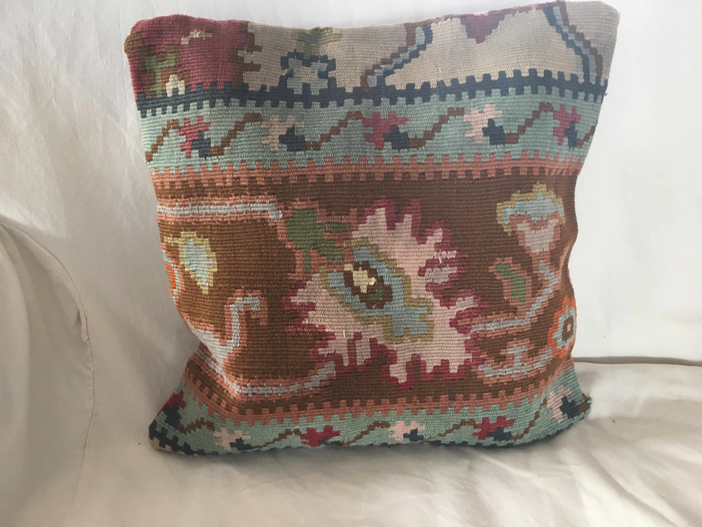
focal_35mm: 29
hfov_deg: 61.7
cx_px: 351
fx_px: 588
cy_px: 264
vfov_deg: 48.2
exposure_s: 1/33
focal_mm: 4.15
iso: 100
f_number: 2.2
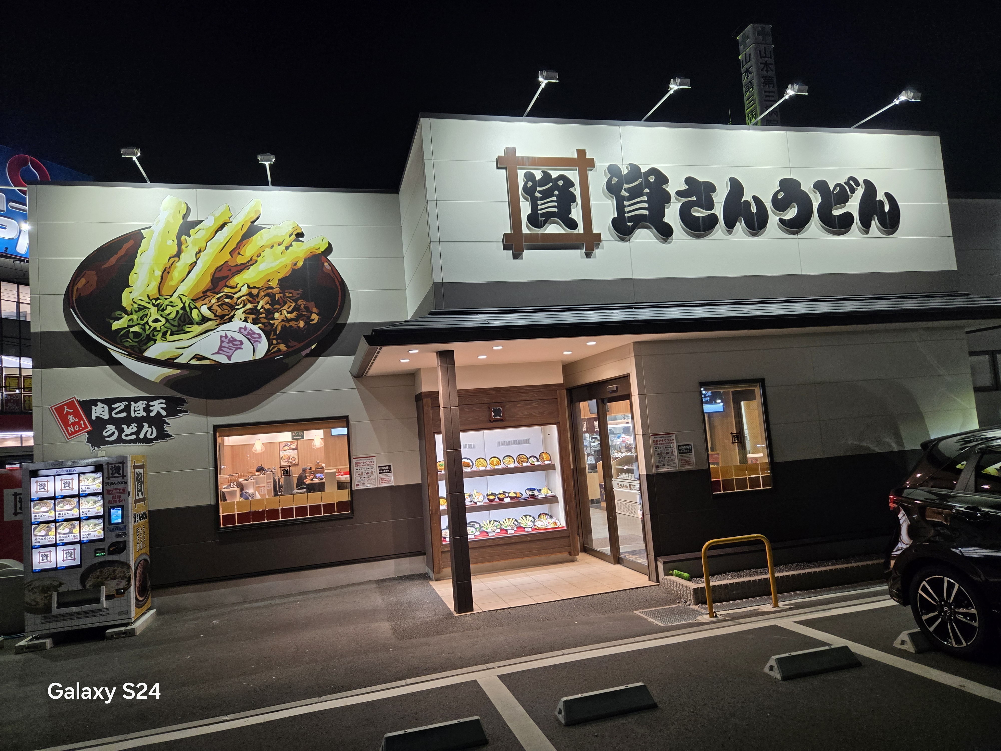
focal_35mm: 23
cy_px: 376
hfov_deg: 73.9
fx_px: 665
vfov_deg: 58.9
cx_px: 500
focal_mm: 5.4
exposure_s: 1/100
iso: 160
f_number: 1.8
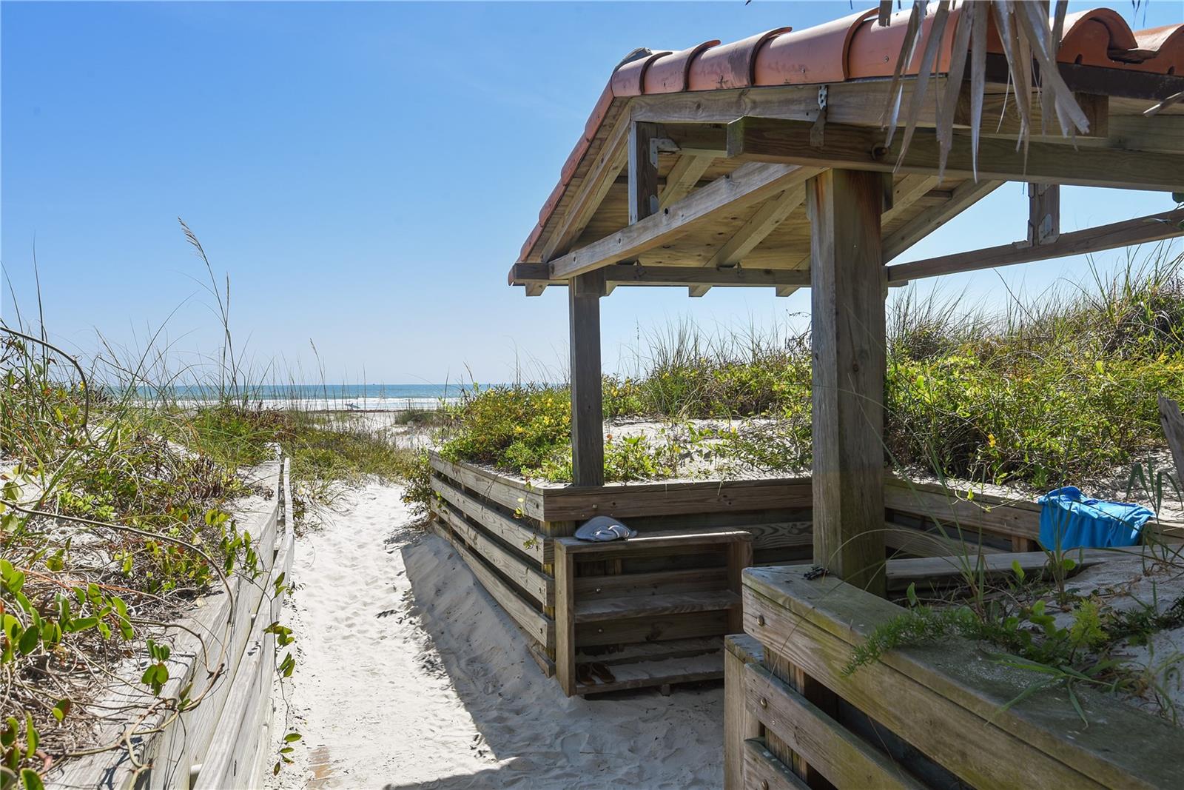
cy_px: 395
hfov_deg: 71.5
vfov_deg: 51.3
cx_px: 592
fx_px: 822
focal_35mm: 25
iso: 160
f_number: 10
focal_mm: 25
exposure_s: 1/250
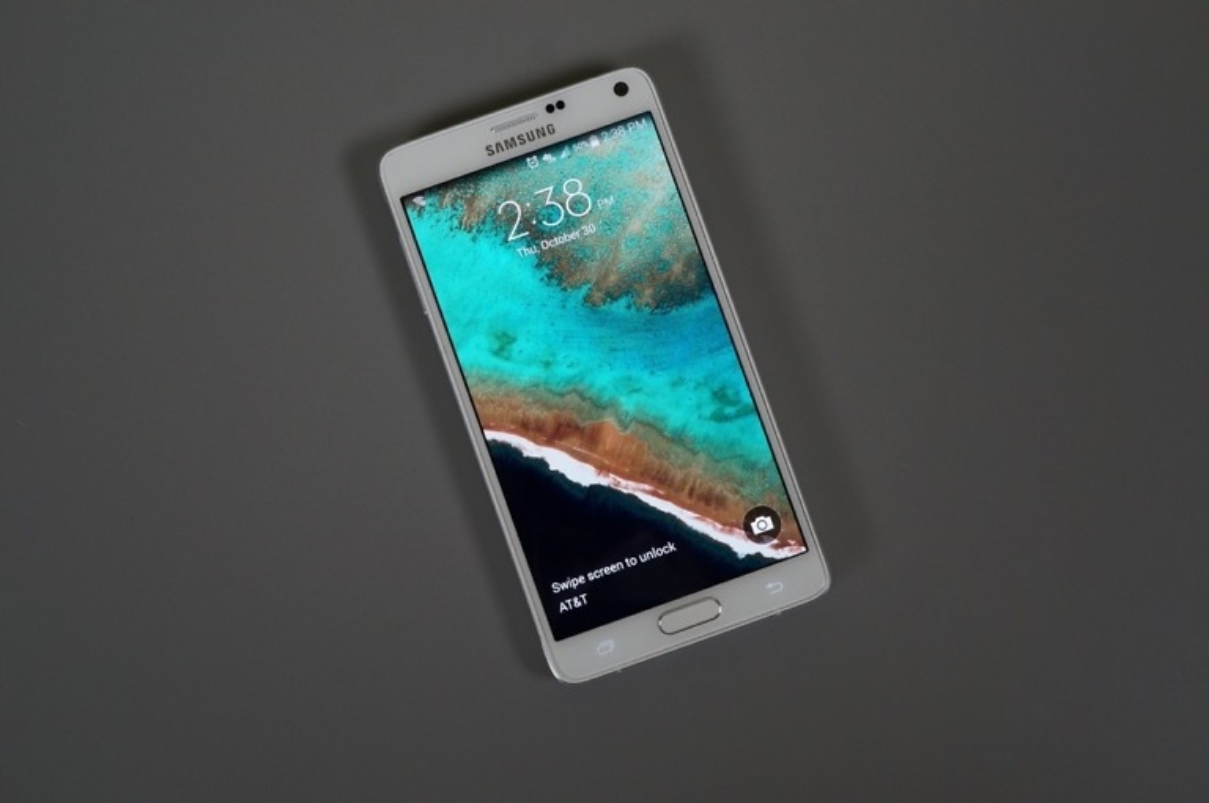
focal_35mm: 45
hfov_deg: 43.7
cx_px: 604
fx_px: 1509
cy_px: 402
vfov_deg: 29.8
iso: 640
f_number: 7.1
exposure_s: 1/60
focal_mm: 30
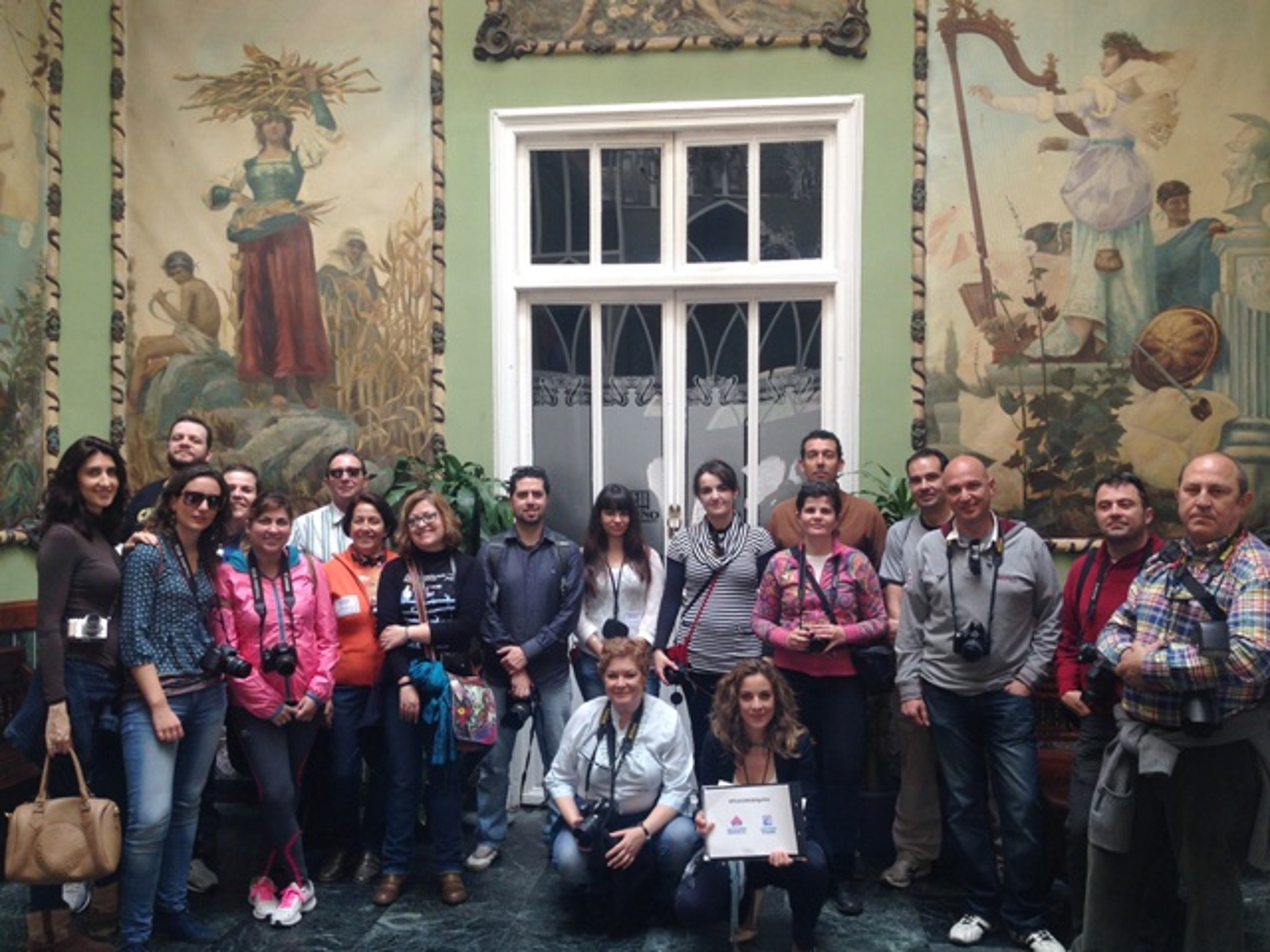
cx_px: 635
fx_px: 1211
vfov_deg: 42.9
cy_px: 476
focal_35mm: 33
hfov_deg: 55.4
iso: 50
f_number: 2.4
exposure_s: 1/60
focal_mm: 4.12
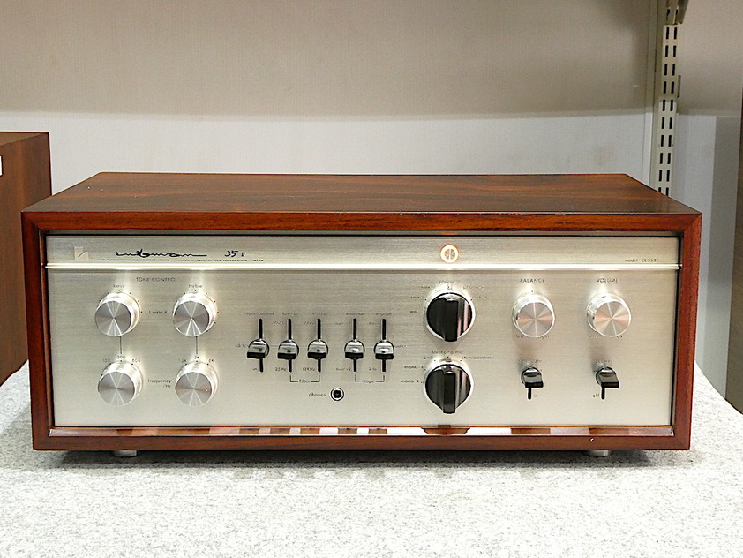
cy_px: 305
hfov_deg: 33.8
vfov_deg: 25.7
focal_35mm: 57
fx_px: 1224
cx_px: 364
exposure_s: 1/10
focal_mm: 9
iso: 400
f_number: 5.5
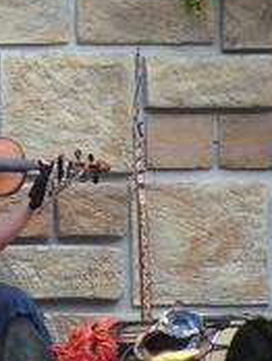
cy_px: 158
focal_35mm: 776
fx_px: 8110
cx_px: -137
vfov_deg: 2.6
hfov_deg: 1.9
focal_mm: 64.3
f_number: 2.8
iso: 100
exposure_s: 1/250
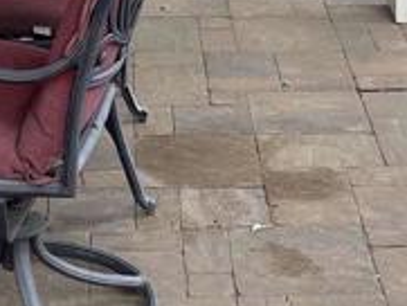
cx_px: 121
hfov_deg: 13.4
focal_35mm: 147
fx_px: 1730
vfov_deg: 9.0
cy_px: -464
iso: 50
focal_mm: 4.2
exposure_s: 1/121
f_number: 1.6
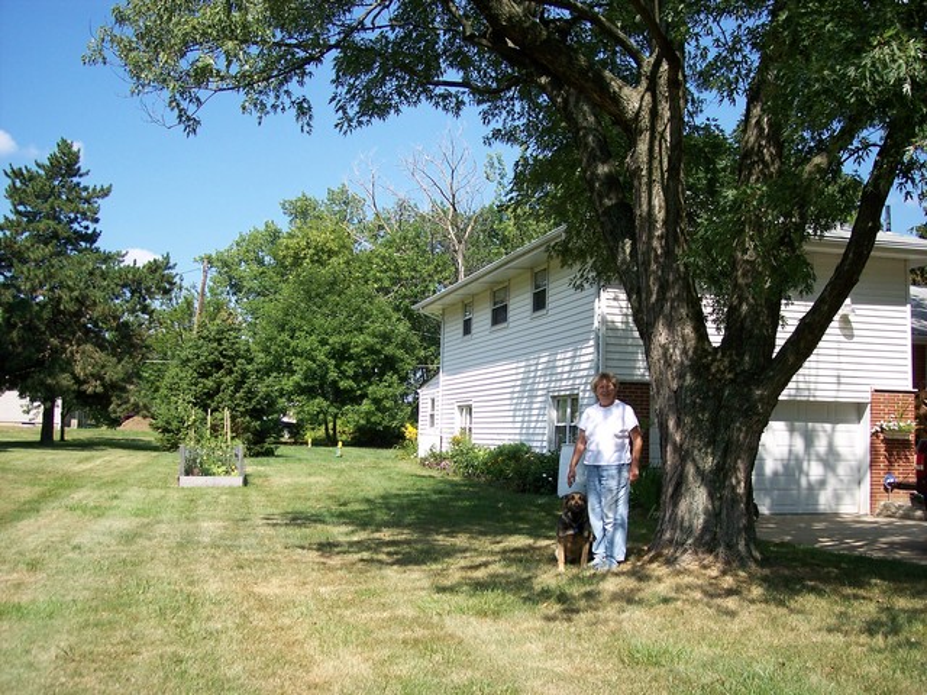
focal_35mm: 39
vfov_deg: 36.8
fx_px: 1044
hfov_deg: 47.9
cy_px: 348
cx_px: 464
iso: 100
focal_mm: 8
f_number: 3.4
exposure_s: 1/750
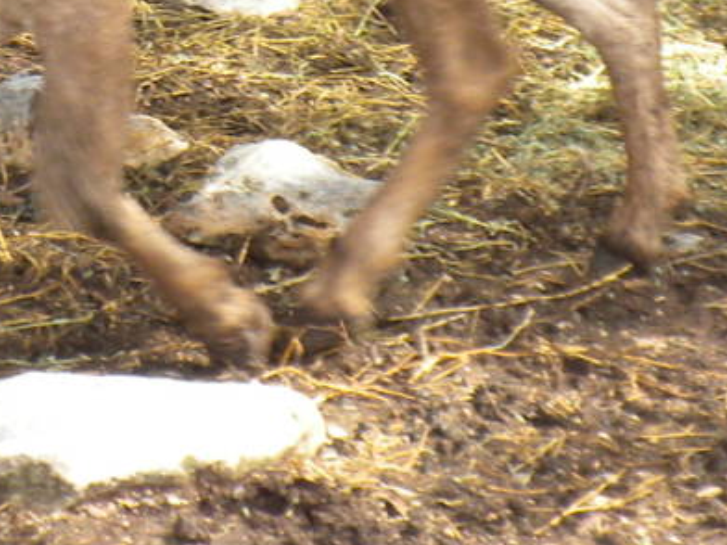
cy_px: -193
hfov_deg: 9.2
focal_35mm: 212
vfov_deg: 6.9
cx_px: -176
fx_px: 4452
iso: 64
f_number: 4.3
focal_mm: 9.1
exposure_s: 1/135
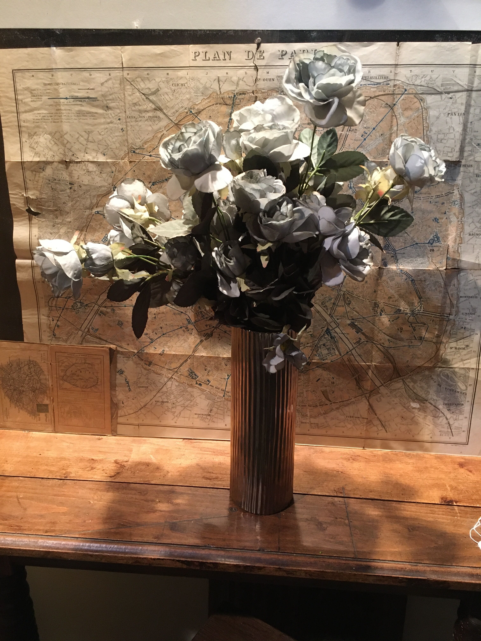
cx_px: 240
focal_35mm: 29
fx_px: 537
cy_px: 320
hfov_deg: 48.2
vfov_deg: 61.7
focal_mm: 4.15
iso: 200
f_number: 2.2
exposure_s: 1/25
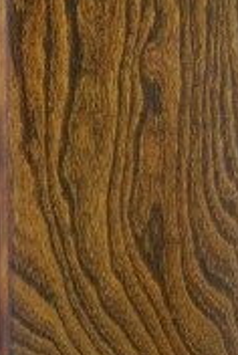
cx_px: 52
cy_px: 153
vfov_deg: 16.8
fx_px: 1205
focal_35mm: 122
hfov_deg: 11.2
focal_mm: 10.4
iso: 800
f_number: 1.8
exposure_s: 1/125
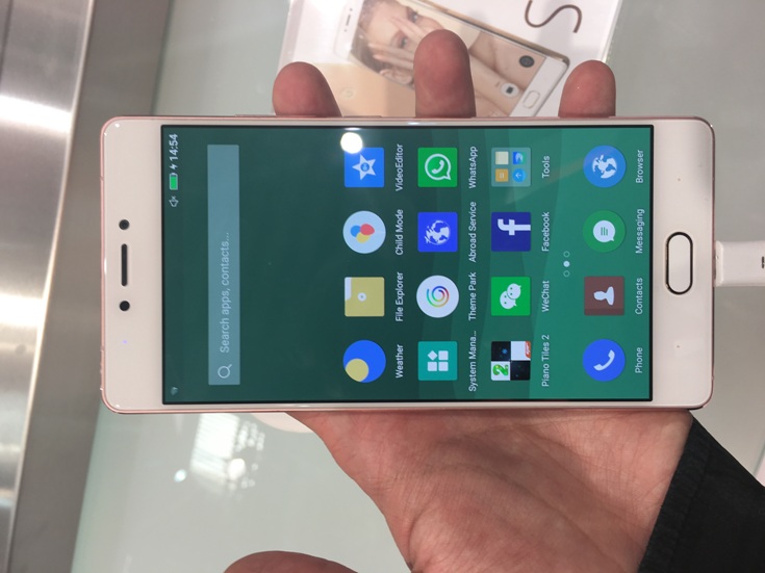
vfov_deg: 48.2
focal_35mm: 29
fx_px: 641
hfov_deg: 61.7
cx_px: 382
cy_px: 286
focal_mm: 4.15
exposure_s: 1/50
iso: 25
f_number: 2.2
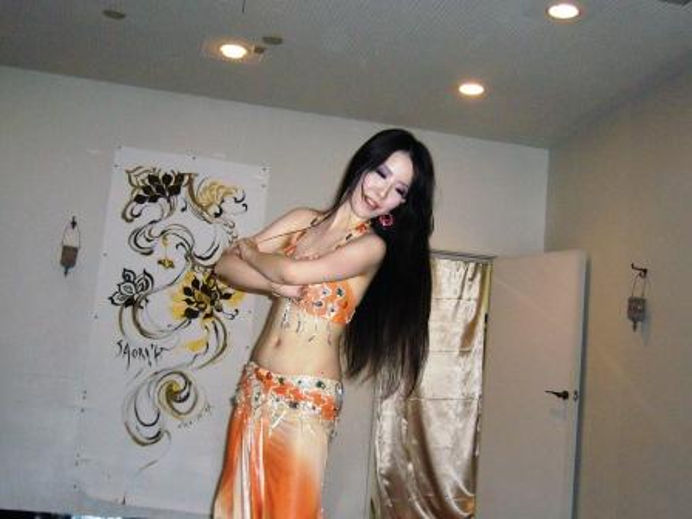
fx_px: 980
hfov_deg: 38.9
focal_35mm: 49
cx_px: 346
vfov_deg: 29.7
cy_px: 260
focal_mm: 6
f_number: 2.9
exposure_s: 1/60
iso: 320
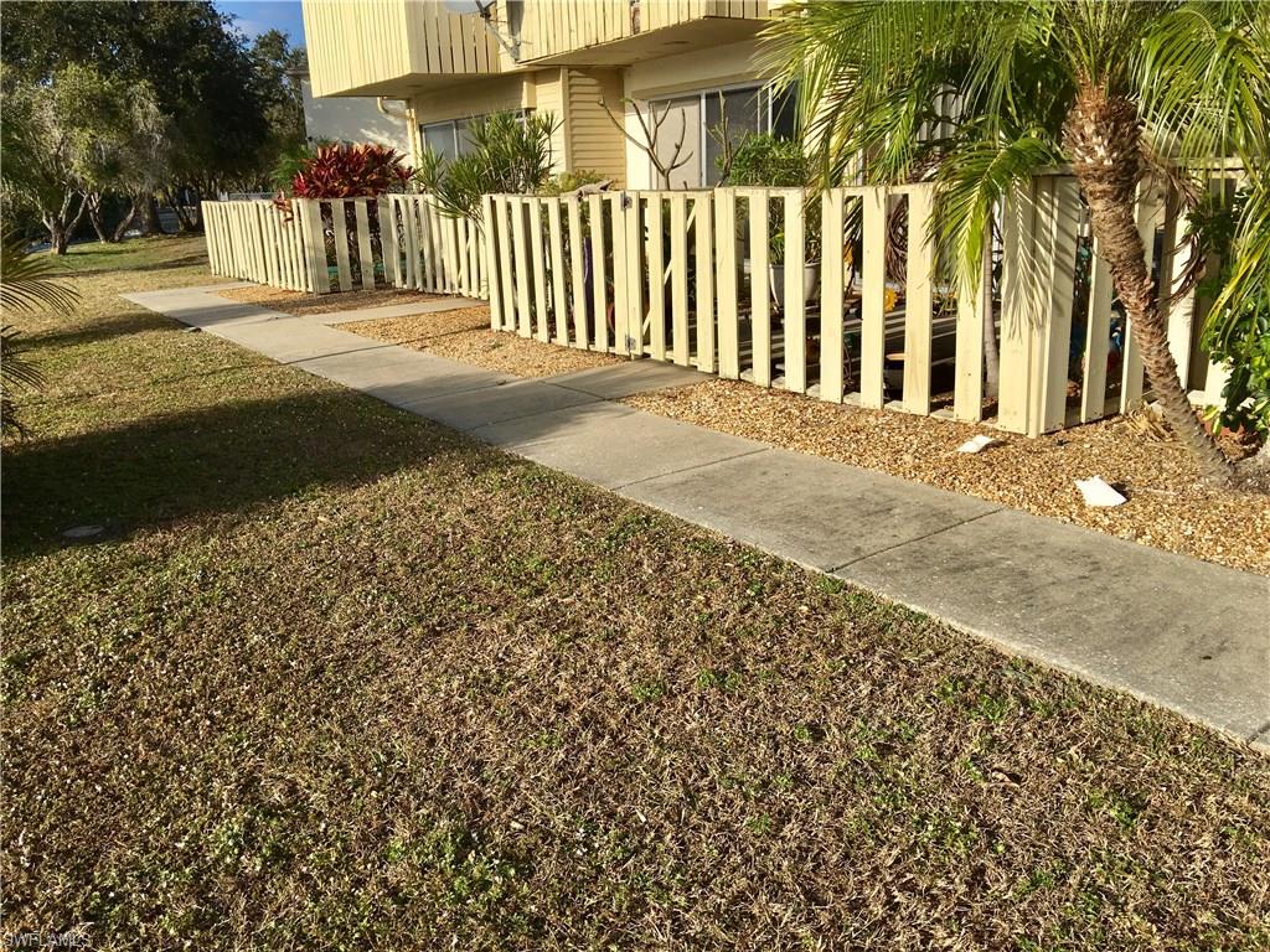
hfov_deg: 61.7
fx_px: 1064
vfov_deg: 48.2
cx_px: 635
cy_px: 476
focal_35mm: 29
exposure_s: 1/2331
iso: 25
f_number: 2.2
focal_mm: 4.15
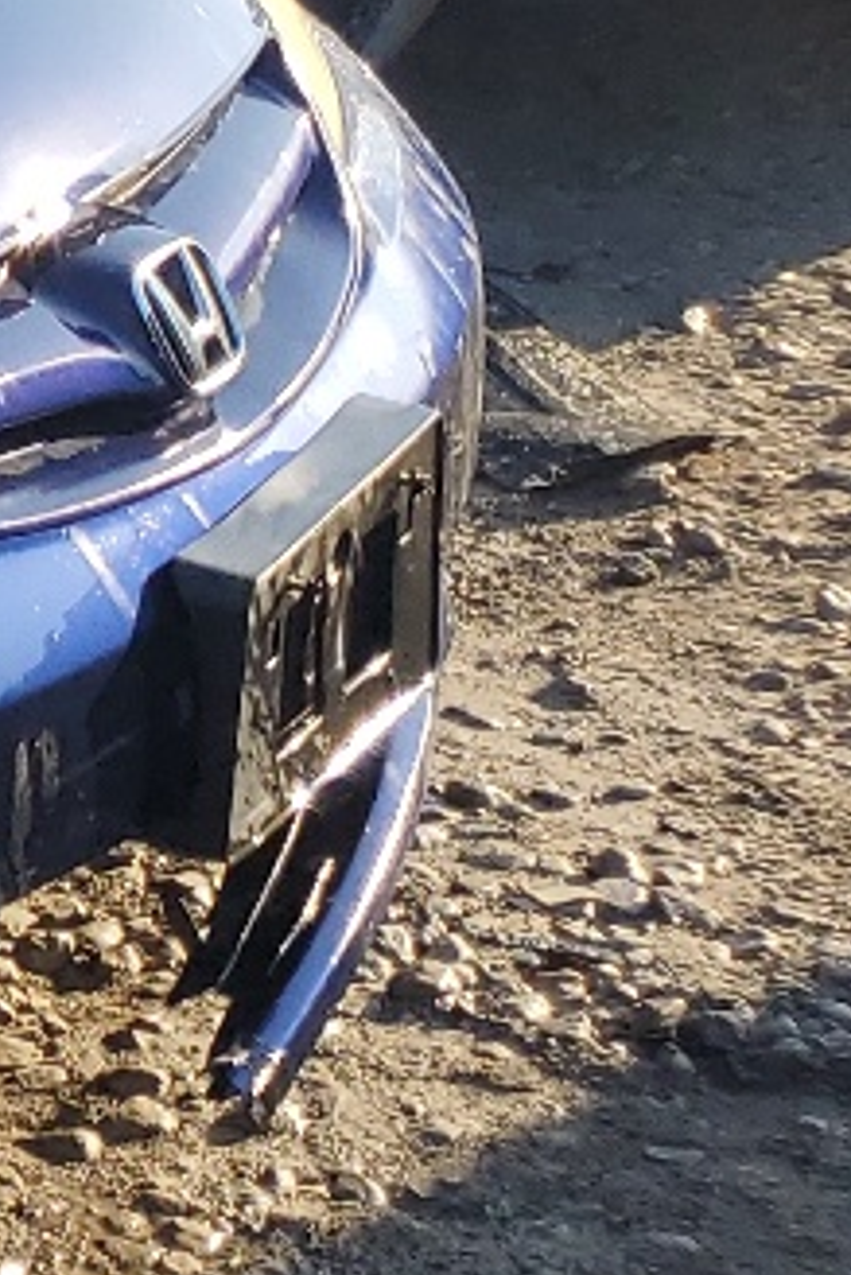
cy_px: 490
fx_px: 4675
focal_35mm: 132
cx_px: -1997
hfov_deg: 8.2
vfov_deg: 15.5
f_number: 1.5
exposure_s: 1/1250
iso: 50
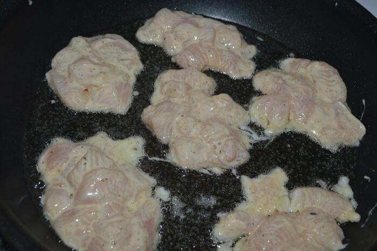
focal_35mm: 39
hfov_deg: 49.6
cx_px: 188
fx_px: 408
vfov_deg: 34.1
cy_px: 126
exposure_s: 1/60
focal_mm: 26
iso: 100
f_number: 8
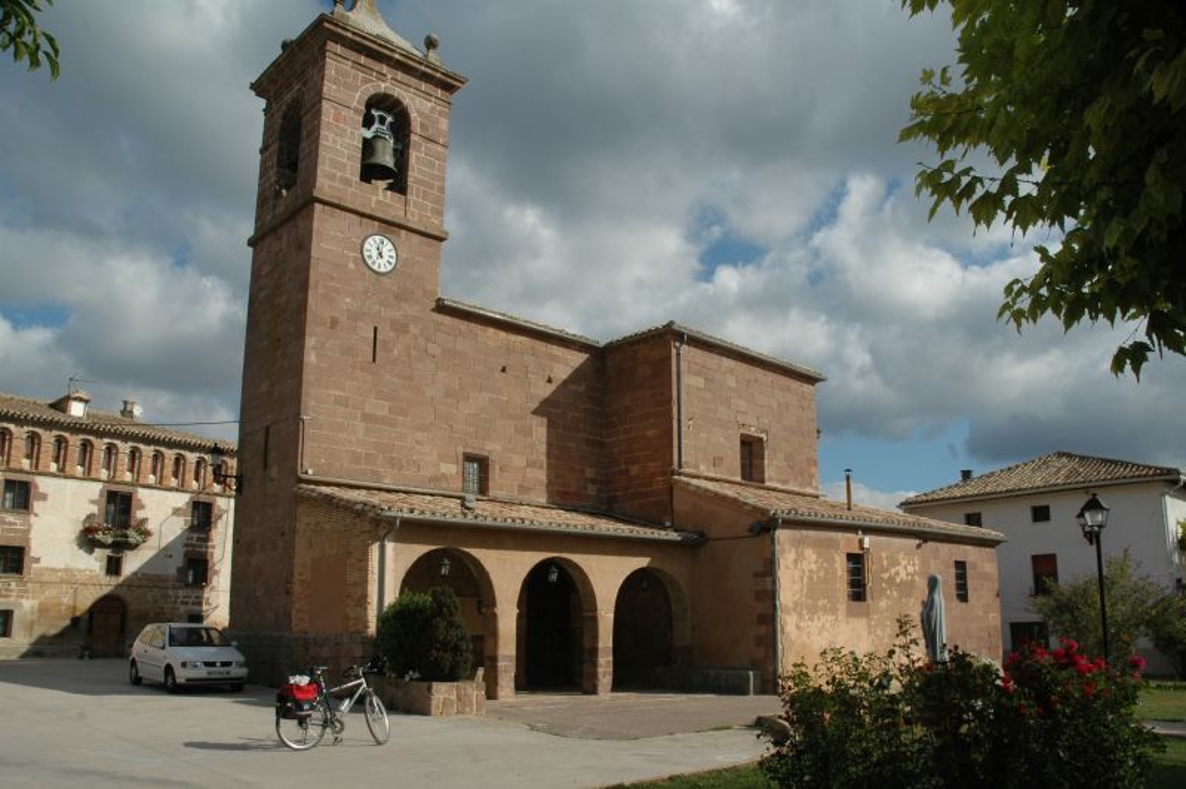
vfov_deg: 47.9
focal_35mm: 27
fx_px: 889
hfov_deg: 67.4
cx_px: 593
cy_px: 394
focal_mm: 18
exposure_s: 1/400
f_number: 10
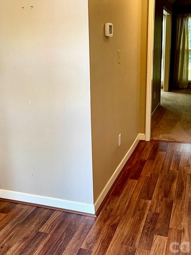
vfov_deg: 46.8
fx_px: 294
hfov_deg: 35.9
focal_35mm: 40
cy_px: 119
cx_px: 87
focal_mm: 5.1
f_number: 1.6
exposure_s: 1/60
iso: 125
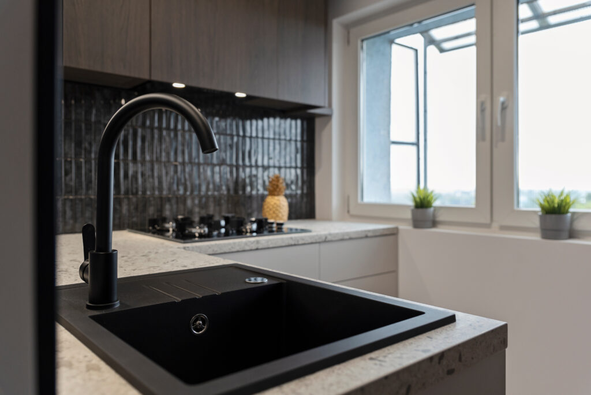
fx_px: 476
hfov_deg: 63.6
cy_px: 198
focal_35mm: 29
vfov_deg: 45.0
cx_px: 296
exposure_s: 1/60
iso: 400
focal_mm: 29
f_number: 3.2
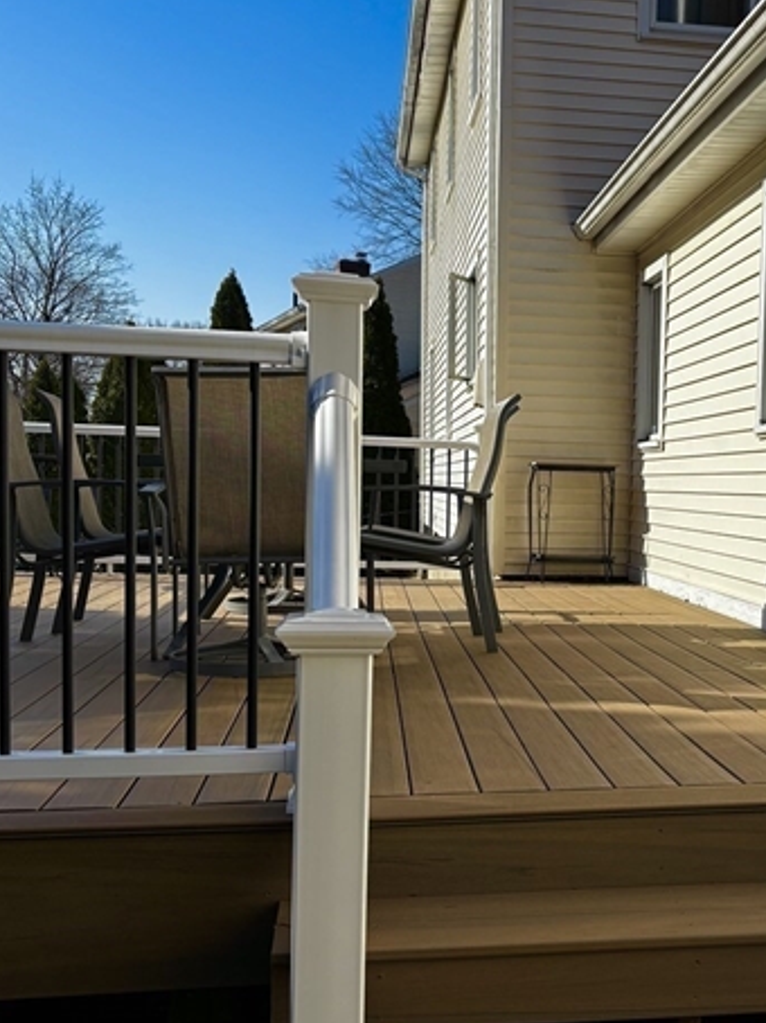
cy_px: 566
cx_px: 593
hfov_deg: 32.1
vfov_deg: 42.9
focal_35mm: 44
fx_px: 1299
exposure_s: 1/4630
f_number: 1.6
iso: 50
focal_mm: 5.96
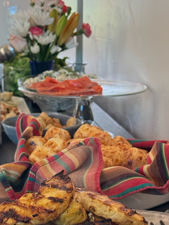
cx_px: 65
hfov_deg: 14.2
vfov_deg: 18.8
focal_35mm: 104
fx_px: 677
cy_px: 167
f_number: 1.78
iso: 125
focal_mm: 6.76
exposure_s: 1/60
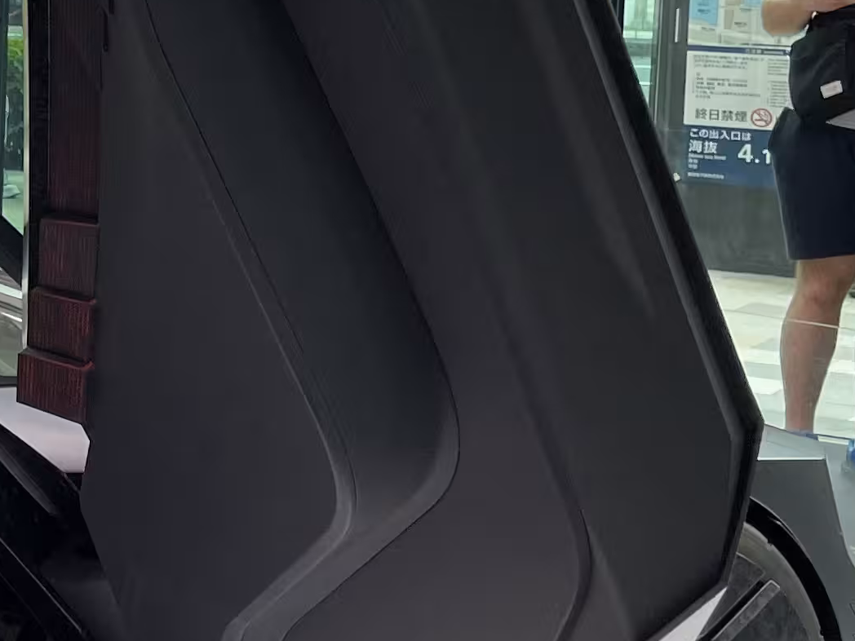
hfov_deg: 16.7
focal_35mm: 100
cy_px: 114
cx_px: -636
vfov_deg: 14.7
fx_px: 2470
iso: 40
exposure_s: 1/171
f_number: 1.6
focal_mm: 4.2
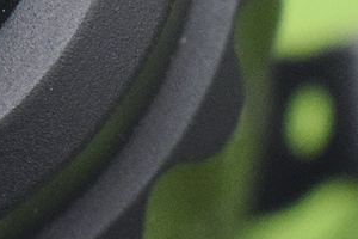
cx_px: -158
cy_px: -26
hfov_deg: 3.7
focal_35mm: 550
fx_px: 5472
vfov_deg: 2.5
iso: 3200
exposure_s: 1/400
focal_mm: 55
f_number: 10
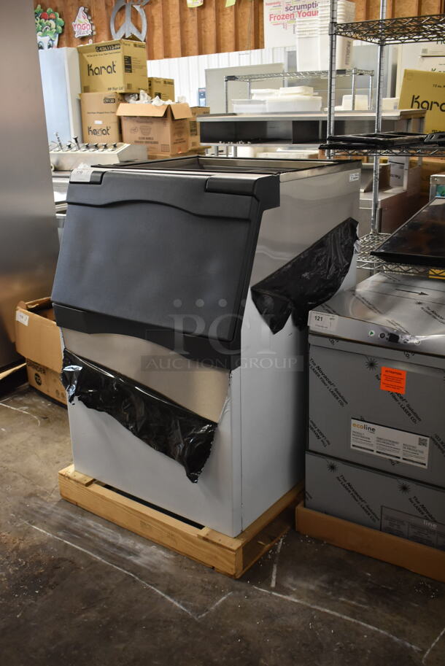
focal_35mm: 34
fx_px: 639
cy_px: 333
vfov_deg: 55.1
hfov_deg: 38.4
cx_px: 222
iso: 1250
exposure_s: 1/40
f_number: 3.8
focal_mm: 23
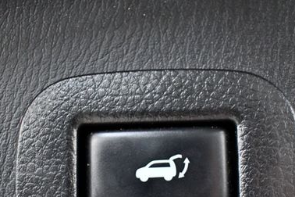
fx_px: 500
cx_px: 160
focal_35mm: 61
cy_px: 167
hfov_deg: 32.9
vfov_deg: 21.9
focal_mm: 18
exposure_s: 1/60
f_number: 3.5
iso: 4000
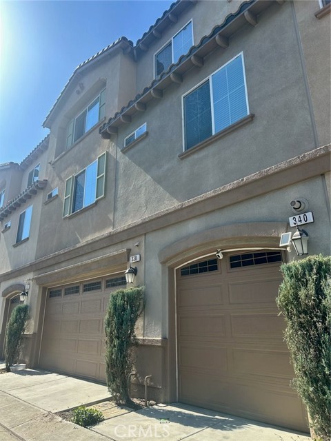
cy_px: 220
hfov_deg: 56.8
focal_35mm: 24
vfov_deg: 71.6
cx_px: 166
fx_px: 306
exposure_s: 1/2070
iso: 80
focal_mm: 6.86
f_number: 1.78
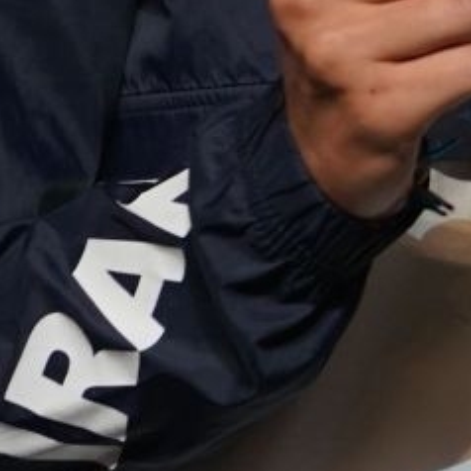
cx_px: 958
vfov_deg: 1.4
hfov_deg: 1.4
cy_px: -323
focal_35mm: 1271
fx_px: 19566
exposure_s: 1/250
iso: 800
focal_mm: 198
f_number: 2.8
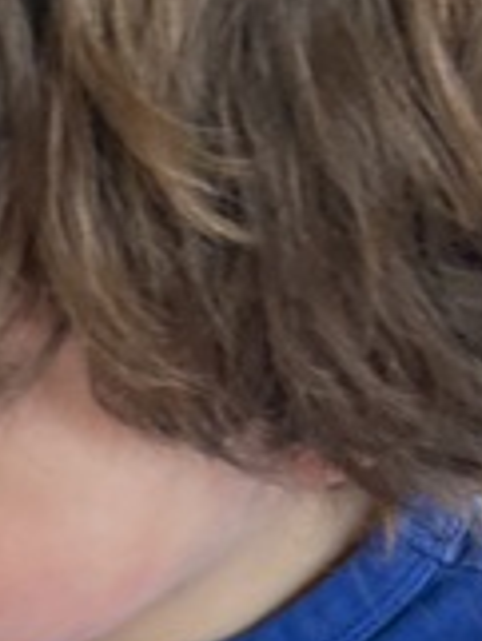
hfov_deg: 9.0
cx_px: 92
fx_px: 3059
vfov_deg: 11.0
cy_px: 1258
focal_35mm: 165
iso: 50
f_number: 1.5
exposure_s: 1/121
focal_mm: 5.7
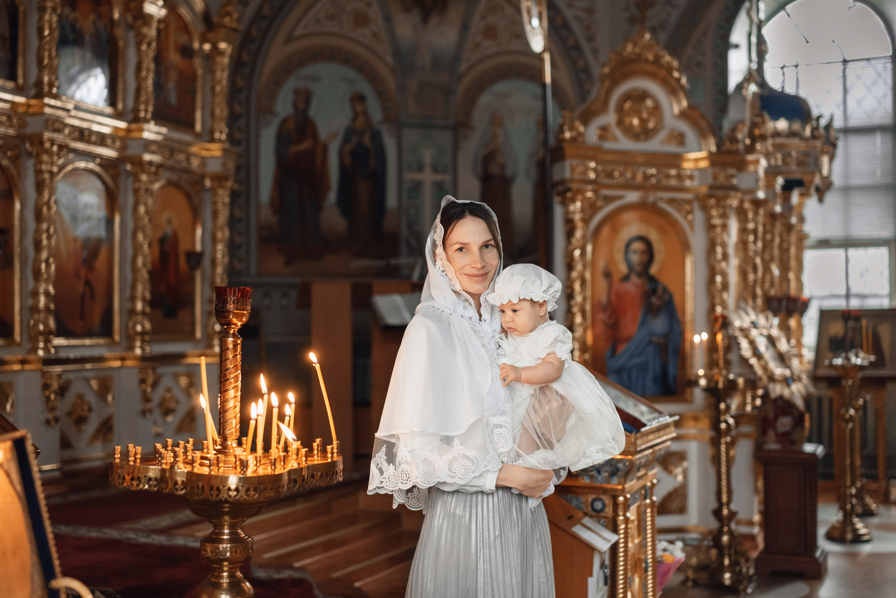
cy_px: 299
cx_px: 448
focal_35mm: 45
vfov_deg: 29.9
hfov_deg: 43.6
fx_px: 1120
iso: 800
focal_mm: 45
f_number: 2.2
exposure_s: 1/200
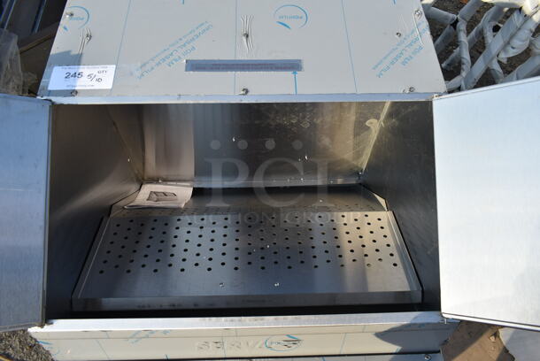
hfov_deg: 67.3
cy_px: 180
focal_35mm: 27
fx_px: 405
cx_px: 270
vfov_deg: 48.0
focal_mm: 18
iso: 100
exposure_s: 1/160
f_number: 7.1
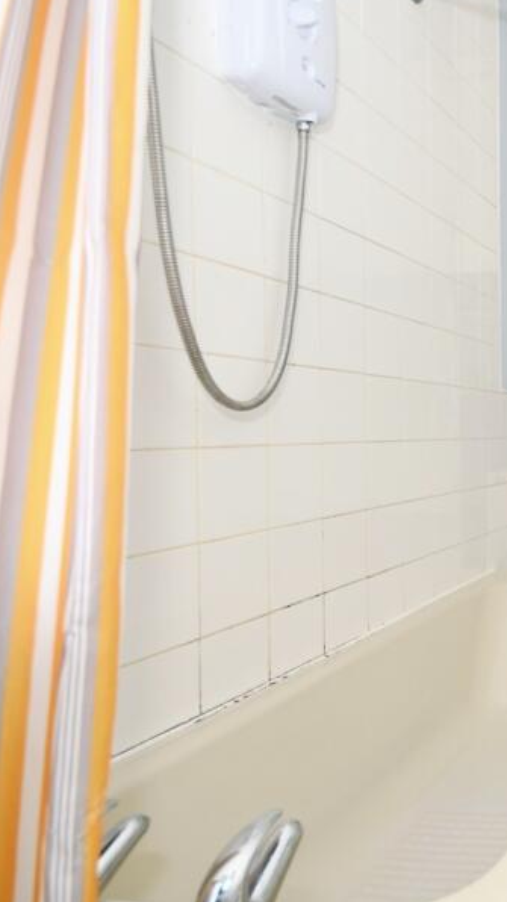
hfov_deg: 29.7
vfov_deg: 69.9
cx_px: 723
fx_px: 646
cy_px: 457
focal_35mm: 27
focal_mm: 10
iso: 400
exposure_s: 1/60
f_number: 8
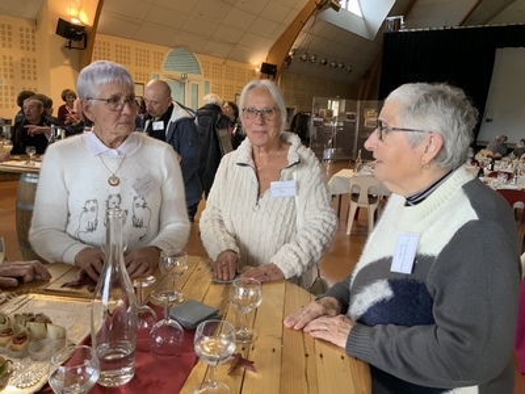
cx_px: 262
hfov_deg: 61.7
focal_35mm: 29
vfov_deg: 48.2
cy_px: 197
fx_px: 440
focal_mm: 3
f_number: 1.8
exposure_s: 1/50
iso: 50
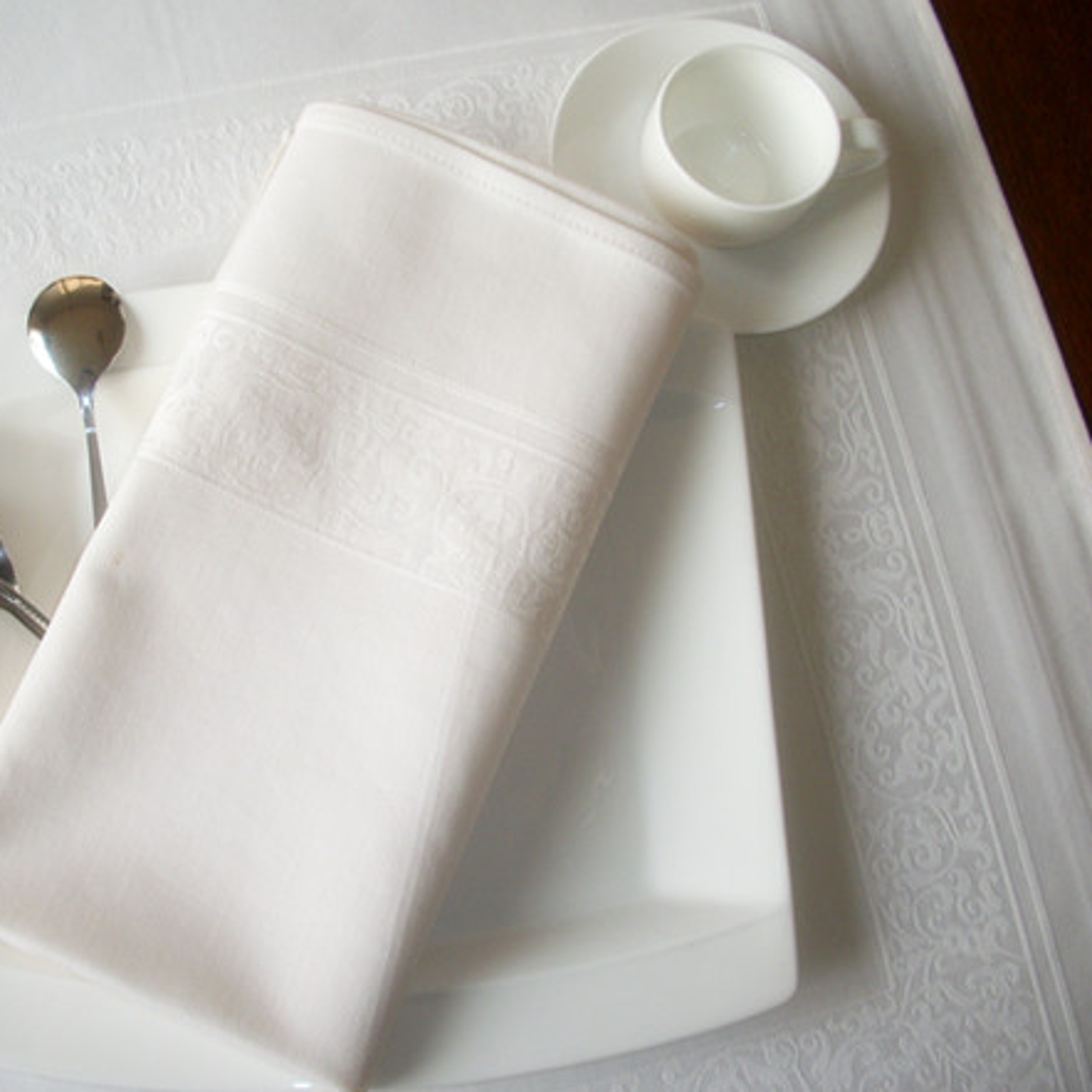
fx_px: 1499
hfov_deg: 39.6
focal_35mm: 42
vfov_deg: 40.0
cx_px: 368
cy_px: 553
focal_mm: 6.3
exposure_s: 1/125
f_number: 3.1
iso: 112
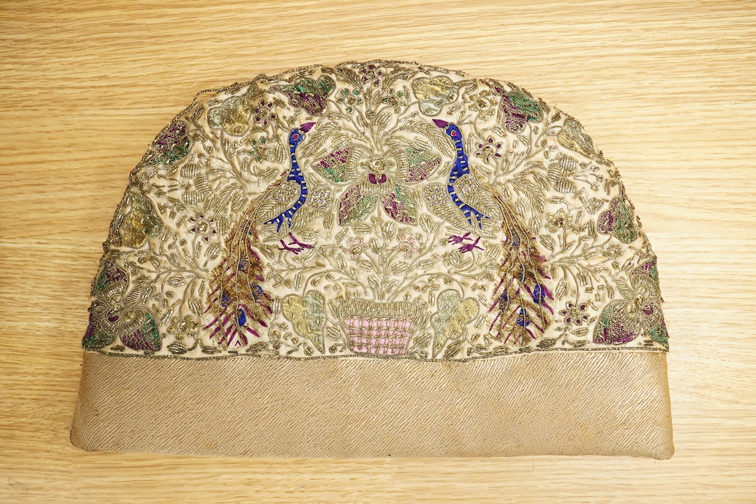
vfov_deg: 29.9
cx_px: 378
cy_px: 252
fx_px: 945
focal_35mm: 45
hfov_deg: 43.6
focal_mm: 30
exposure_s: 1/160
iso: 2500
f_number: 8
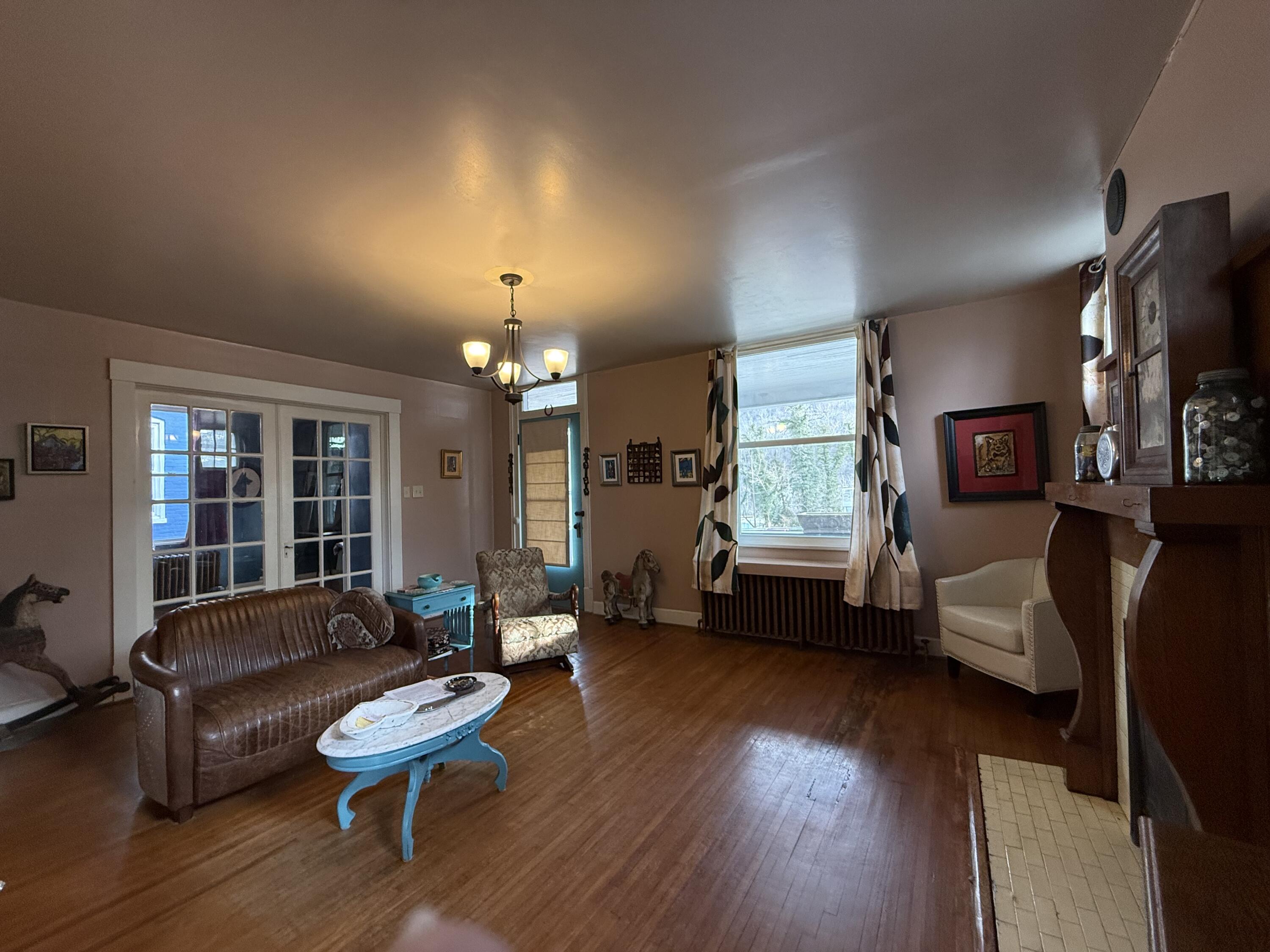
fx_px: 514
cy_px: 476
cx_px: 635
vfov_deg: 85.7
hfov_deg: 102.1
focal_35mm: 14
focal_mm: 2.22
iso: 320
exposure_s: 1/120
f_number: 2.2
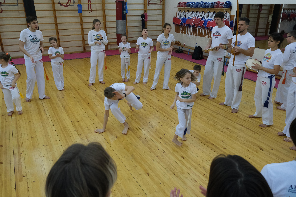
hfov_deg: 63.7
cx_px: 148
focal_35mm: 29
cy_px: 98
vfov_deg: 45.0
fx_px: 238
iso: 2500
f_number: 4
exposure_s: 1/320
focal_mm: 19.2
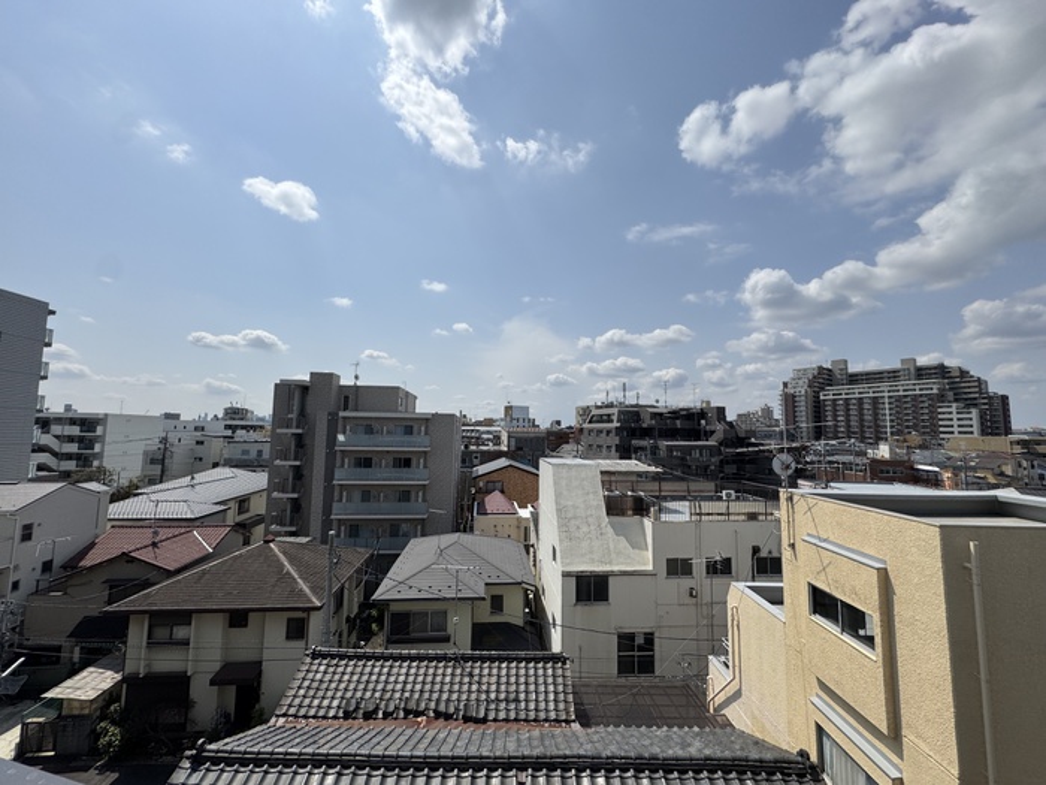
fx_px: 423
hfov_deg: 102.1
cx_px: 523
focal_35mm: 14
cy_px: 392
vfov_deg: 85.7
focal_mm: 2.22
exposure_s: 1/3906
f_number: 2.2
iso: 40
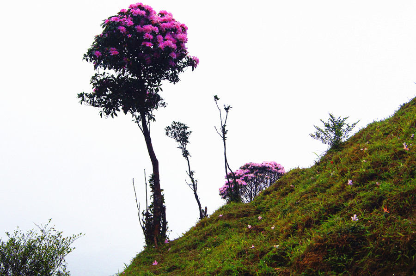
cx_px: 208
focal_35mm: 52
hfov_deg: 37.9
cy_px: 138
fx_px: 606
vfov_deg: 25.7
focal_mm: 35
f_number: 8
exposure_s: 1/500
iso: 100
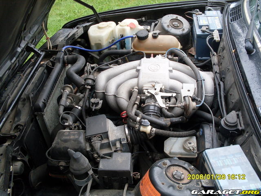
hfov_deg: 49.0
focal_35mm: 38
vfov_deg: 37.7
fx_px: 287
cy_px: 98
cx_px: 130
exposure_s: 1/90
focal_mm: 6.3
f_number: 2.8
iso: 80
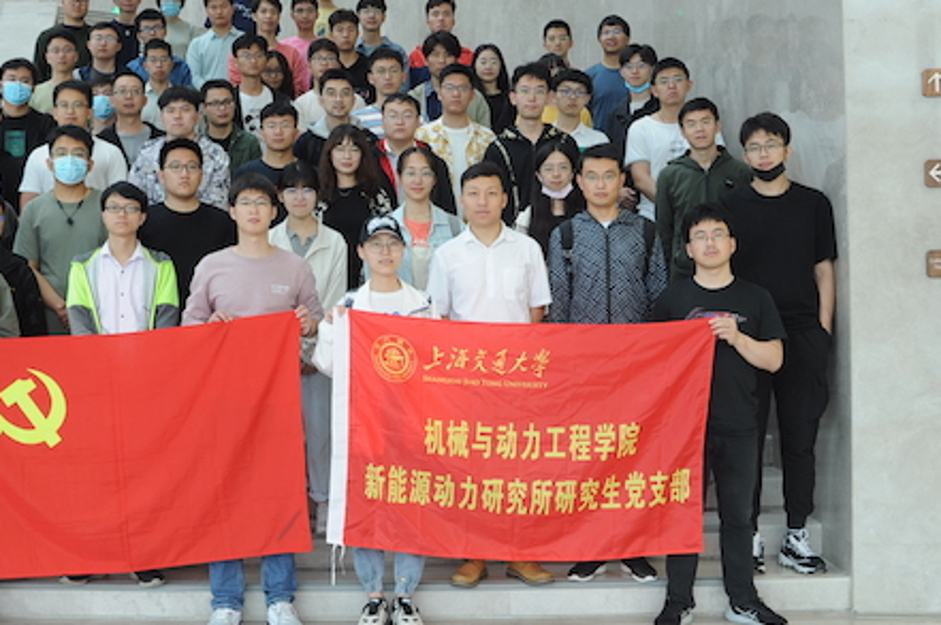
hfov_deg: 40.0
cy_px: 259
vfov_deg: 27.4
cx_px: 331
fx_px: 1279
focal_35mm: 49
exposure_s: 1/6
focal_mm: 24
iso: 200
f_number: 5.6
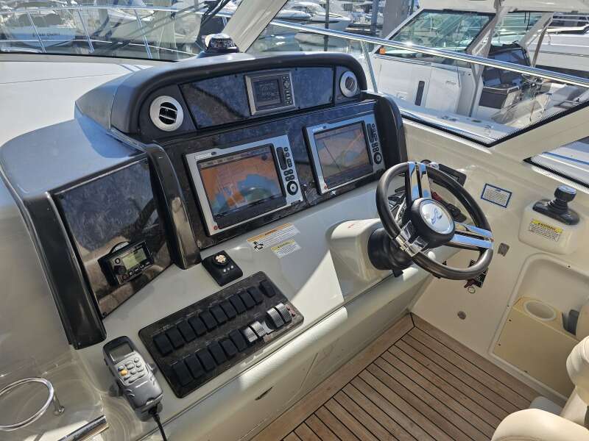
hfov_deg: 73.9
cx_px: 294
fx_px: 391
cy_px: 220
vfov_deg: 58.9
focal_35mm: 23
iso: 10
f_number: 1.7
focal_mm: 6.3
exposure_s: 1/332
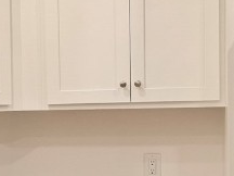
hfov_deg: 17.9
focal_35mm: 109
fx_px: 737
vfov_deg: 13.5
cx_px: 42
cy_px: 135
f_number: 1.7
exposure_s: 1/120
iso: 200
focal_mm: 6.3
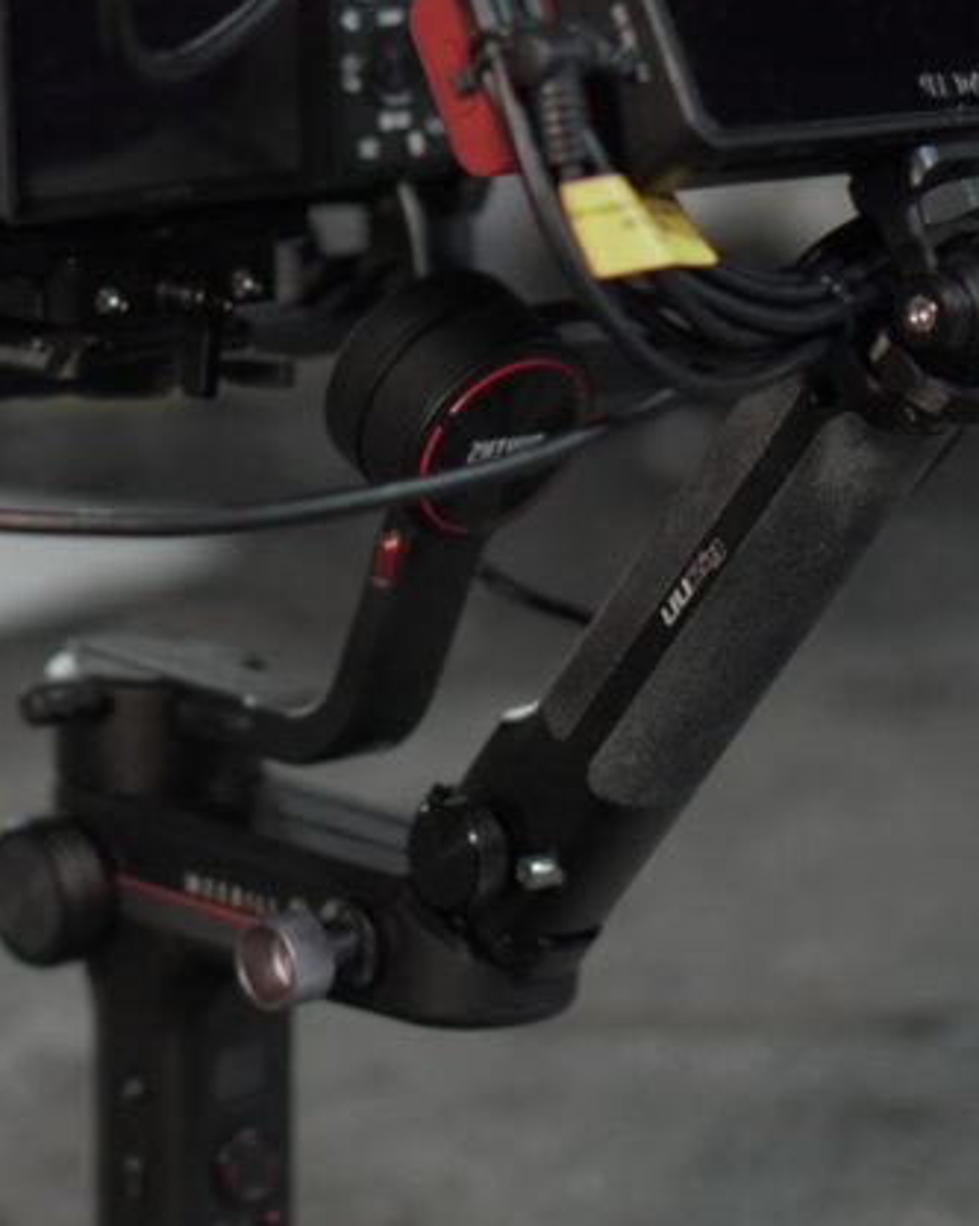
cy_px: 287
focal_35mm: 121
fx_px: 4393
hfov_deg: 12.7
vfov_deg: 15.8
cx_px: 232
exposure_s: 1/60
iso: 800
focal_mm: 35
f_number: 1.8
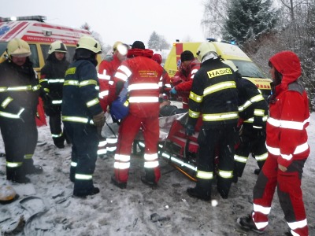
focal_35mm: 25
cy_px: 118
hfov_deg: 69.4
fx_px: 227
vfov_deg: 54.9
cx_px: 158
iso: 100
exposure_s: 1/100
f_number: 2.8
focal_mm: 4.4
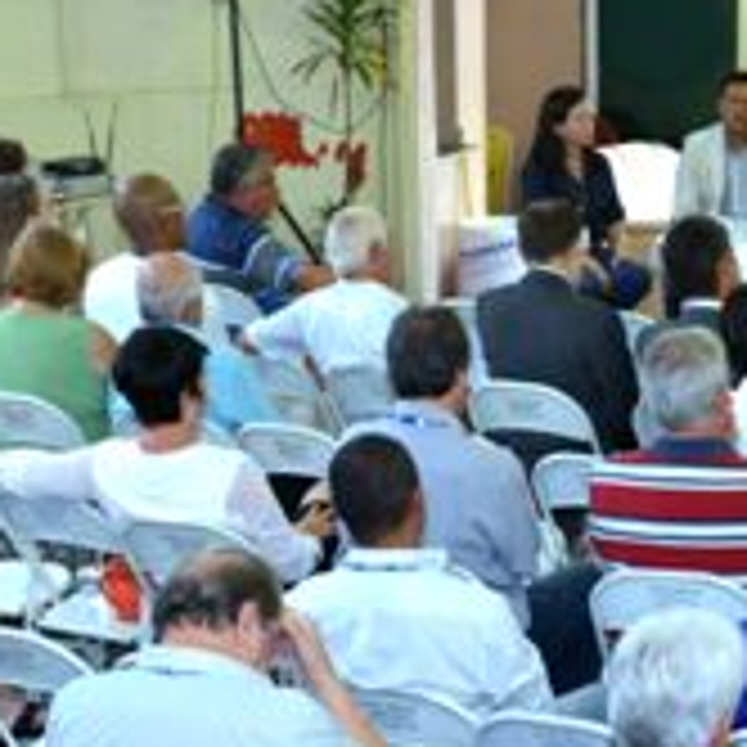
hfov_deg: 15.0
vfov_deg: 15.0
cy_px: 704
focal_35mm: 115
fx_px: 2808
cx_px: 675
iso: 900
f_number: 5.6
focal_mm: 35
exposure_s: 1/60
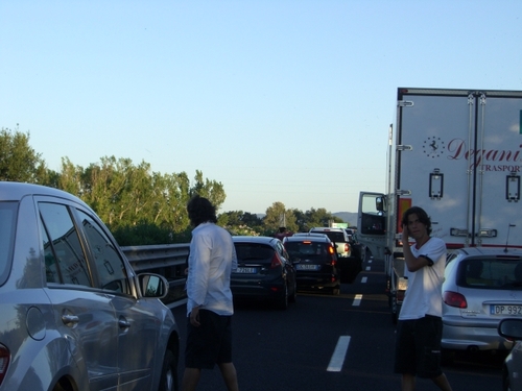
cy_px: 196
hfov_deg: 24.7
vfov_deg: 18.7
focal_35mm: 79
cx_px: 261
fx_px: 1191
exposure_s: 1/250
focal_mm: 12.8
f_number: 4.1
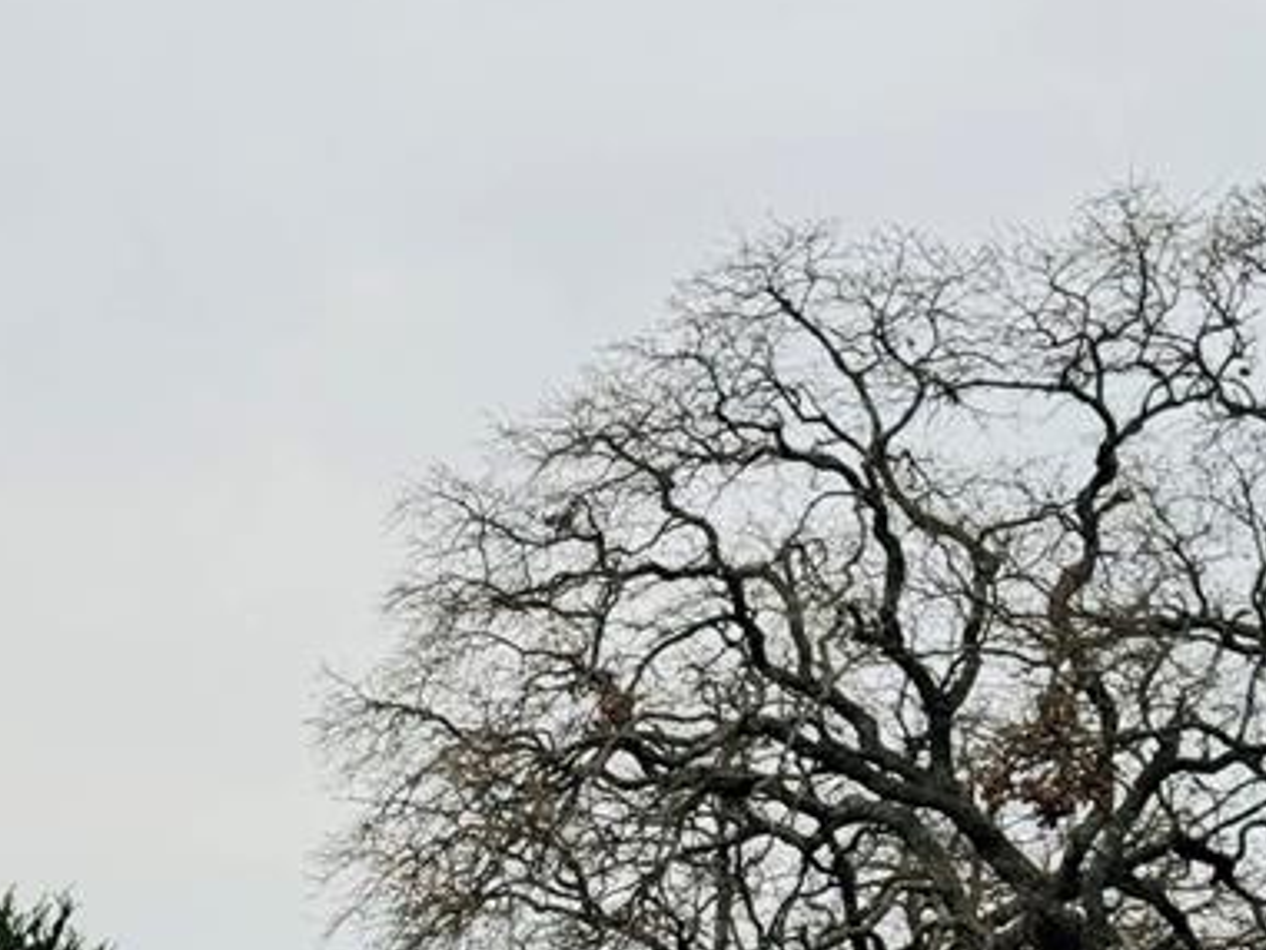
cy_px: 1146
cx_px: -233
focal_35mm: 129
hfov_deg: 14.8
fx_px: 4719
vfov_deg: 11.3
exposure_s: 1/491
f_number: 1.78
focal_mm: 6.76
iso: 64
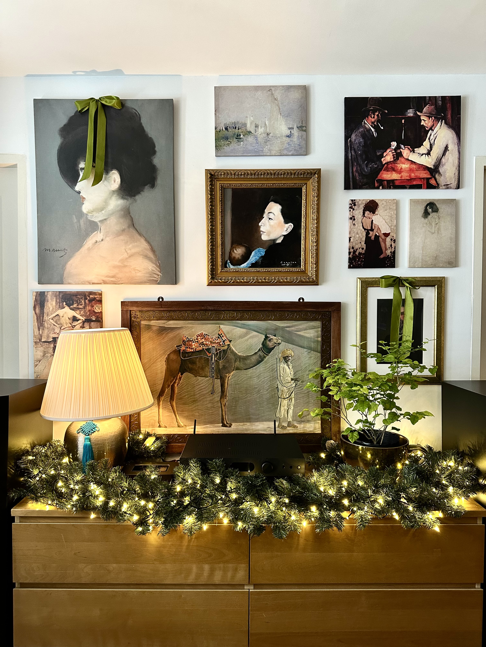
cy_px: 324
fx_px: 449
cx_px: 243
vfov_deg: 71.6
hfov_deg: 56.8
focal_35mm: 24
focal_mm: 6.86
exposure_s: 1/50
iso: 320
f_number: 1.78
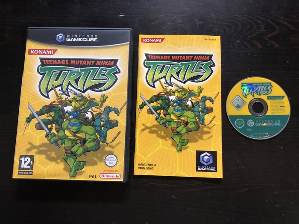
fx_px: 242
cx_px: 150
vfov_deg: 49.7
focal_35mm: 28
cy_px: 112
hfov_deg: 63.4
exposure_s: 1/15
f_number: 1.8
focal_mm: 4
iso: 80
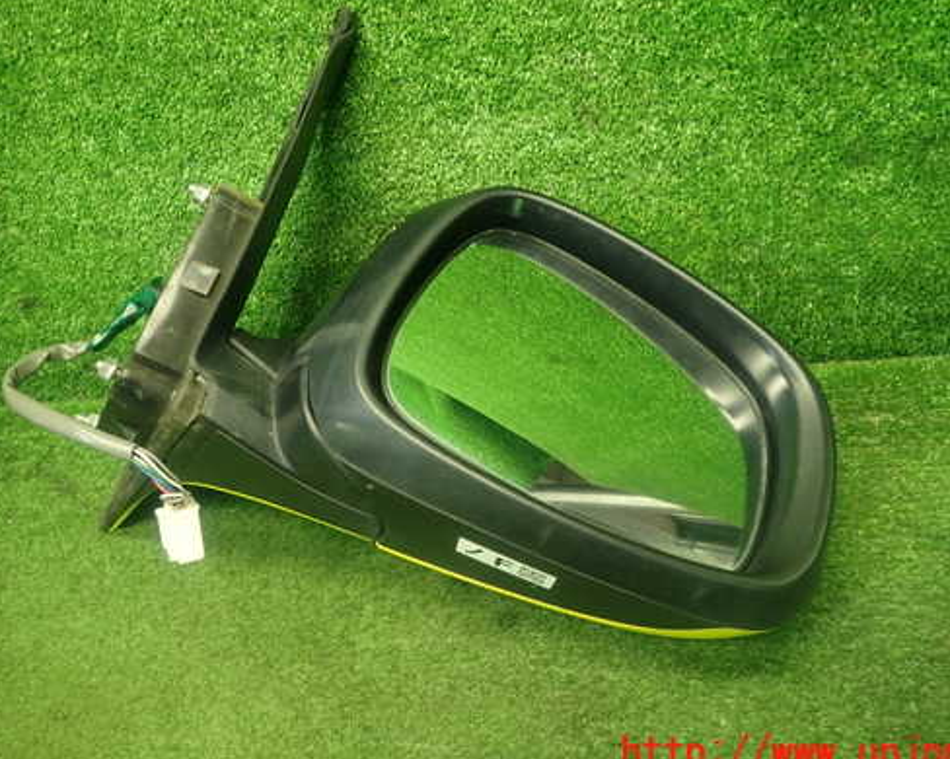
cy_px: 341
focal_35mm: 30
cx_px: 477
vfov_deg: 48.4
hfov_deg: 58.8
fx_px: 843
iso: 200
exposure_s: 1/30
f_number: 2
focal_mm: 4.5
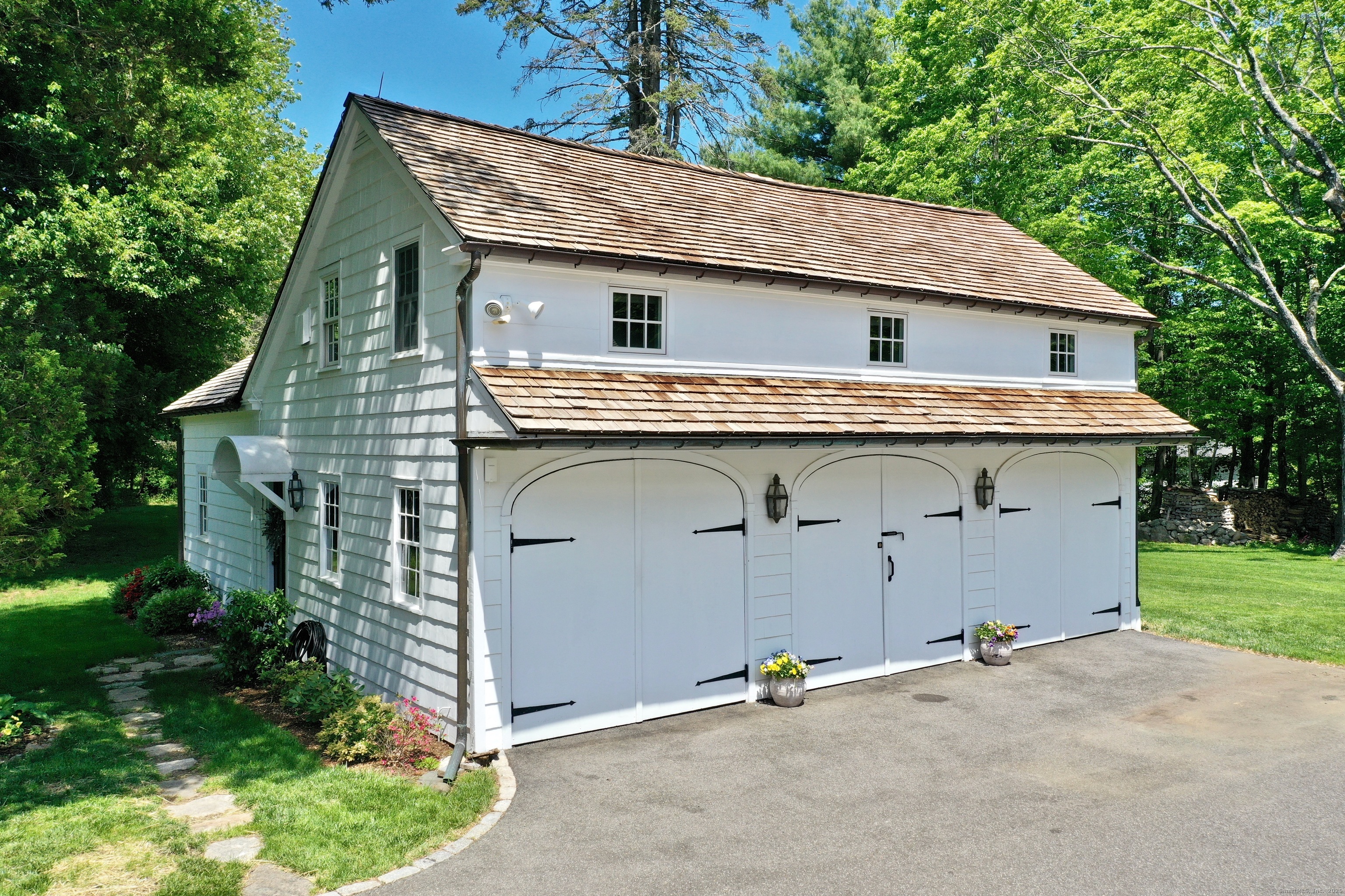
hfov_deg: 65.5
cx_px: 672
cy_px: 448
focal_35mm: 28
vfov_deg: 46.4
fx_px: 1046
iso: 100
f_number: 5
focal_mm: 10.26
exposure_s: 1/500
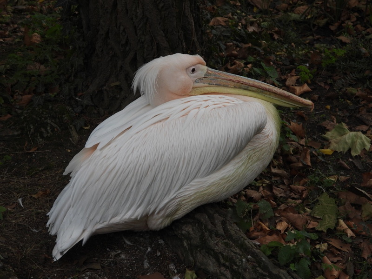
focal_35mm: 97
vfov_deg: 15.2
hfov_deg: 20.2
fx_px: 1042
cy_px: 140
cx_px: 186
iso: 100
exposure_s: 1/160
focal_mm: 17.5
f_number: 3.5
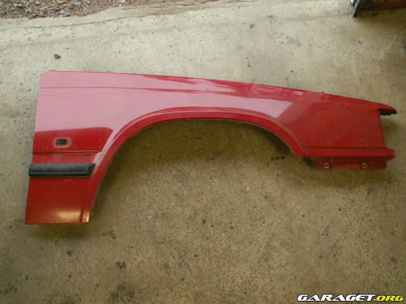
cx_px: 203
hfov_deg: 52.6
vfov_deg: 40.7
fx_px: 411
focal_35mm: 35
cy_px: 152
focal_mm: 5.86
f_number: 2.8
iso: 160
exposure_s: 1/25
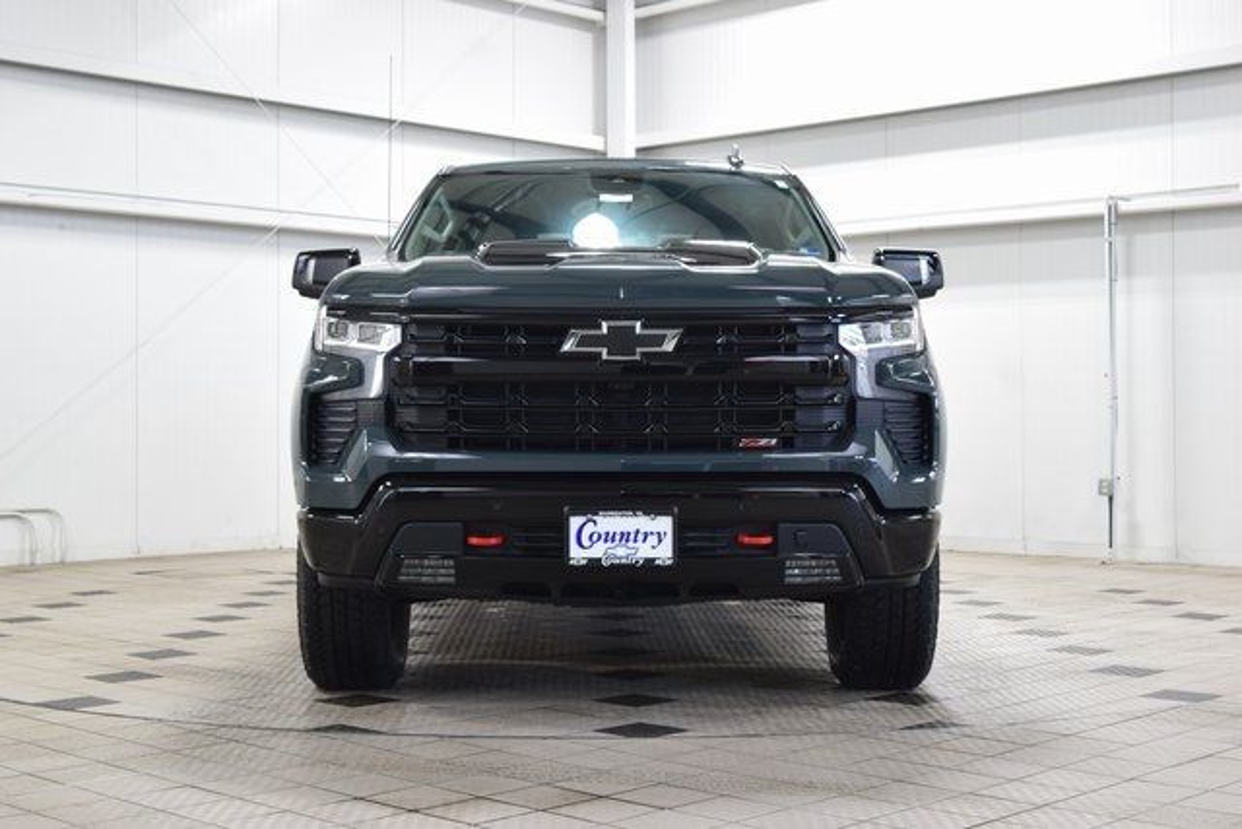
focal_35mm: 52
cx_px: 621
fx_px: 1812
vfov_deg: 25.8
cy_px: 414
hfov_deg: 37.8
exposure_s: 1/15
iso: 720
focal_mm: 35
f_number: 6.3
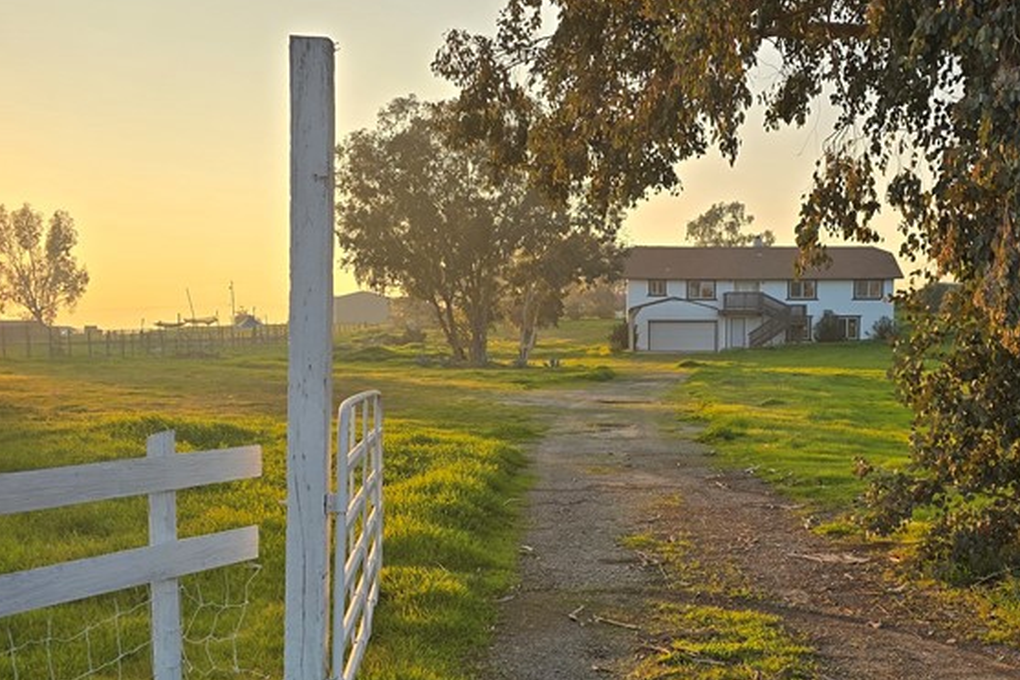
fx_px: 1246
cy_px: 453
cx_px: 674
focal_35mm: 44
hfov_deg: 43.9
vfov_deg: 30.3
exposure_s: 1/621
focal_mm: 6.3
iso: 12
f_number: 1.7
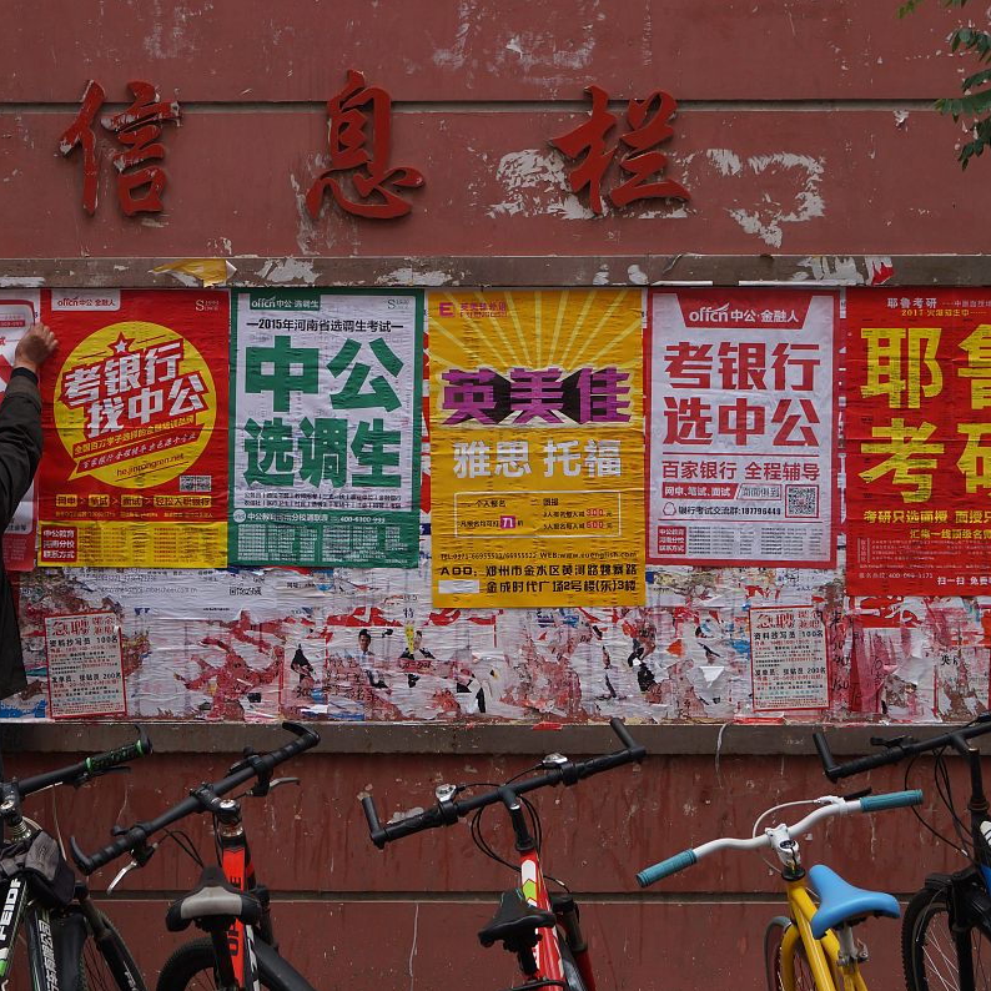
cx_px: 323
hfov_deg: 22.4
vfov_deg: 22.5
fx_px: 2494
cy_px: 496
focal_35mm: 77
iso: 320
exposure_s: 1/80
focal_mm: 40
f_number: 8
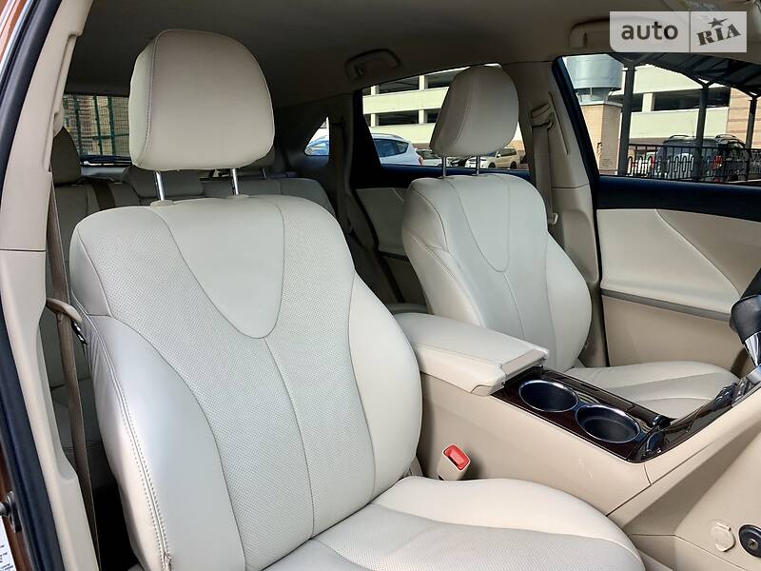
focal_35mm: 26
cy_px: 286
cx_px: 380
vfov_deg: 53.1
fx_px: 572
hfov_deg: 67.3
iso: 25
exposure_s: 1/122
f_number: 1.8
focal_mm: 4.2
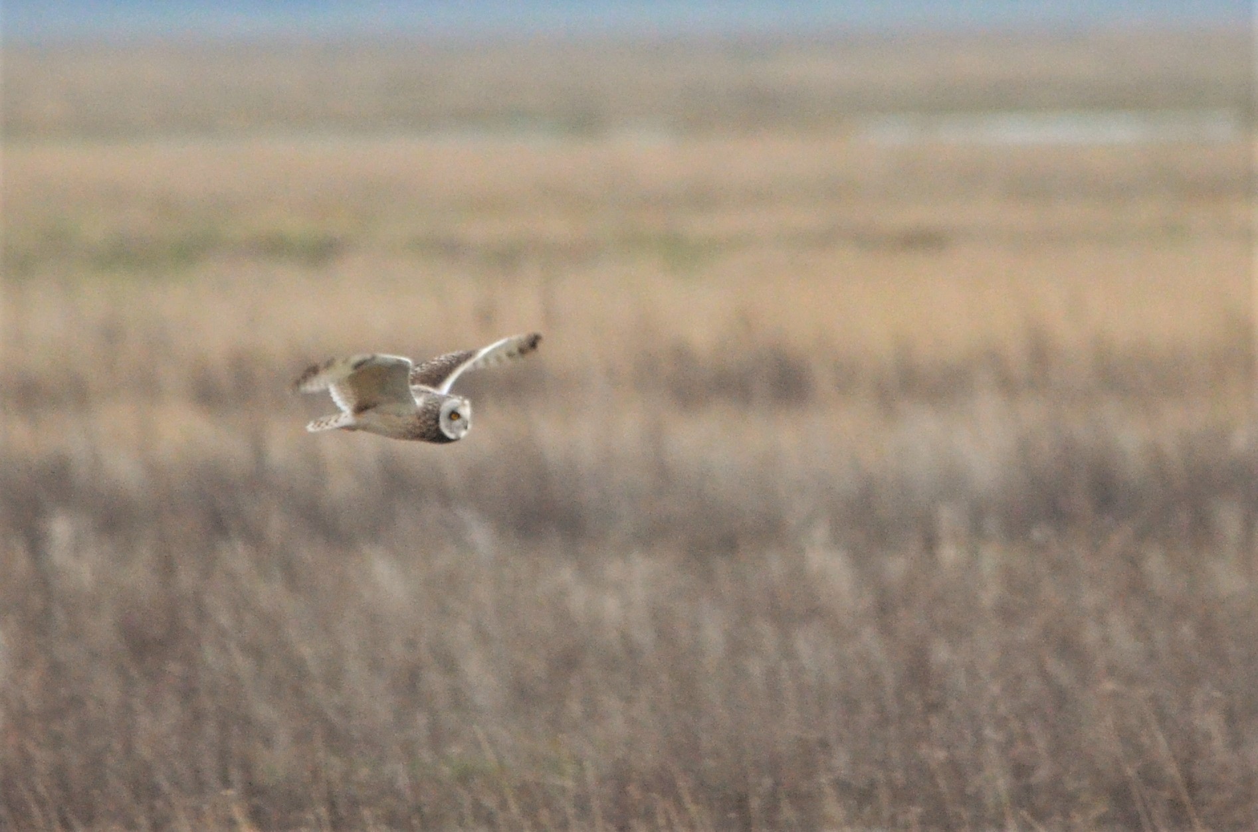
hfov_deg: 2.8
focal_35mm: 750
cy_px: 416
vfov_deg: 1.8
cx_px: 629
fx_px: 26149
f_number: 6.3
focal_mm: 500
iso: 2500
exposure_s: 1/320
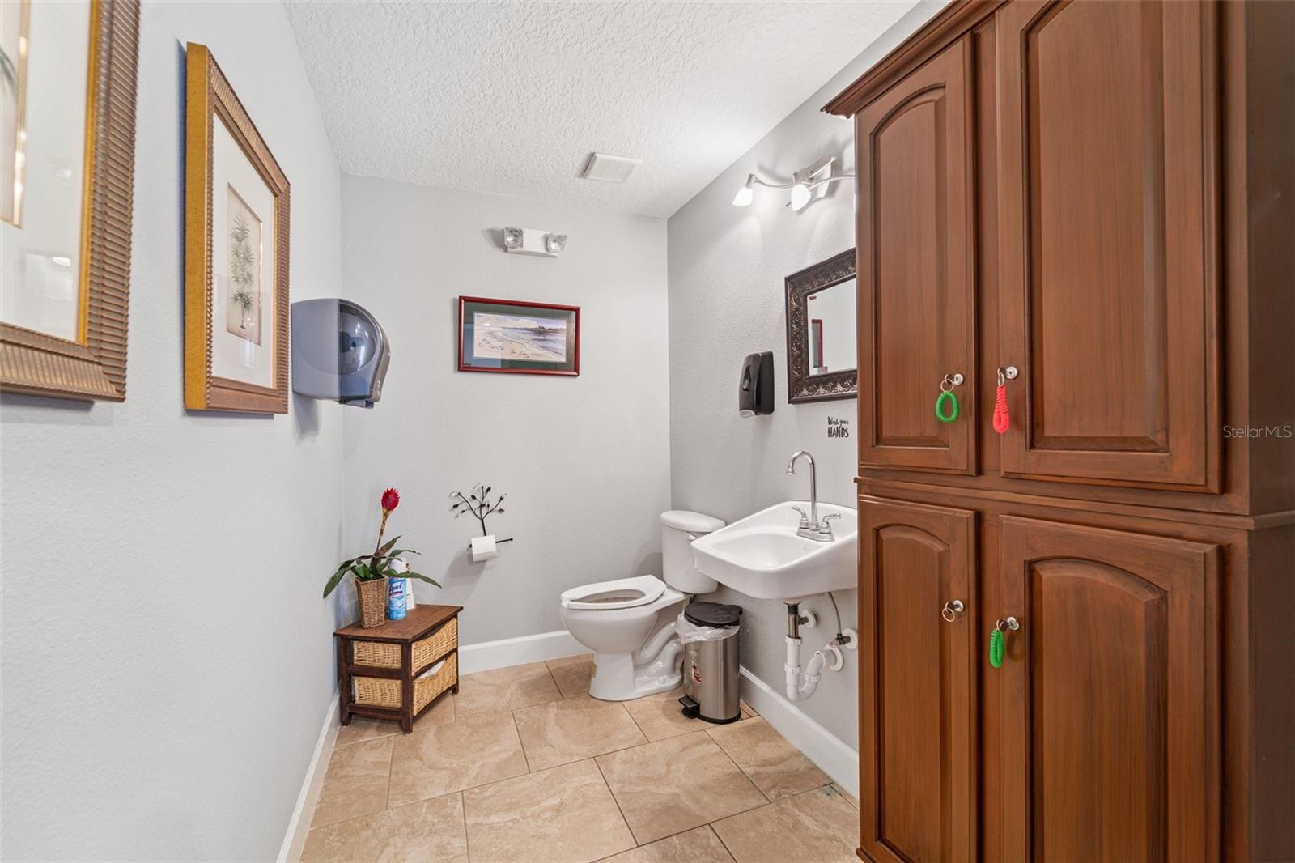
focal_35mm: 14
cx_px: 648
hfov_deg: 104.3
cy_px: 432
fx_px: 503
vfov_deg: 81.2
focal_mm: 14
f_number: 8
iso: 200
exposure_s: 1/1.67
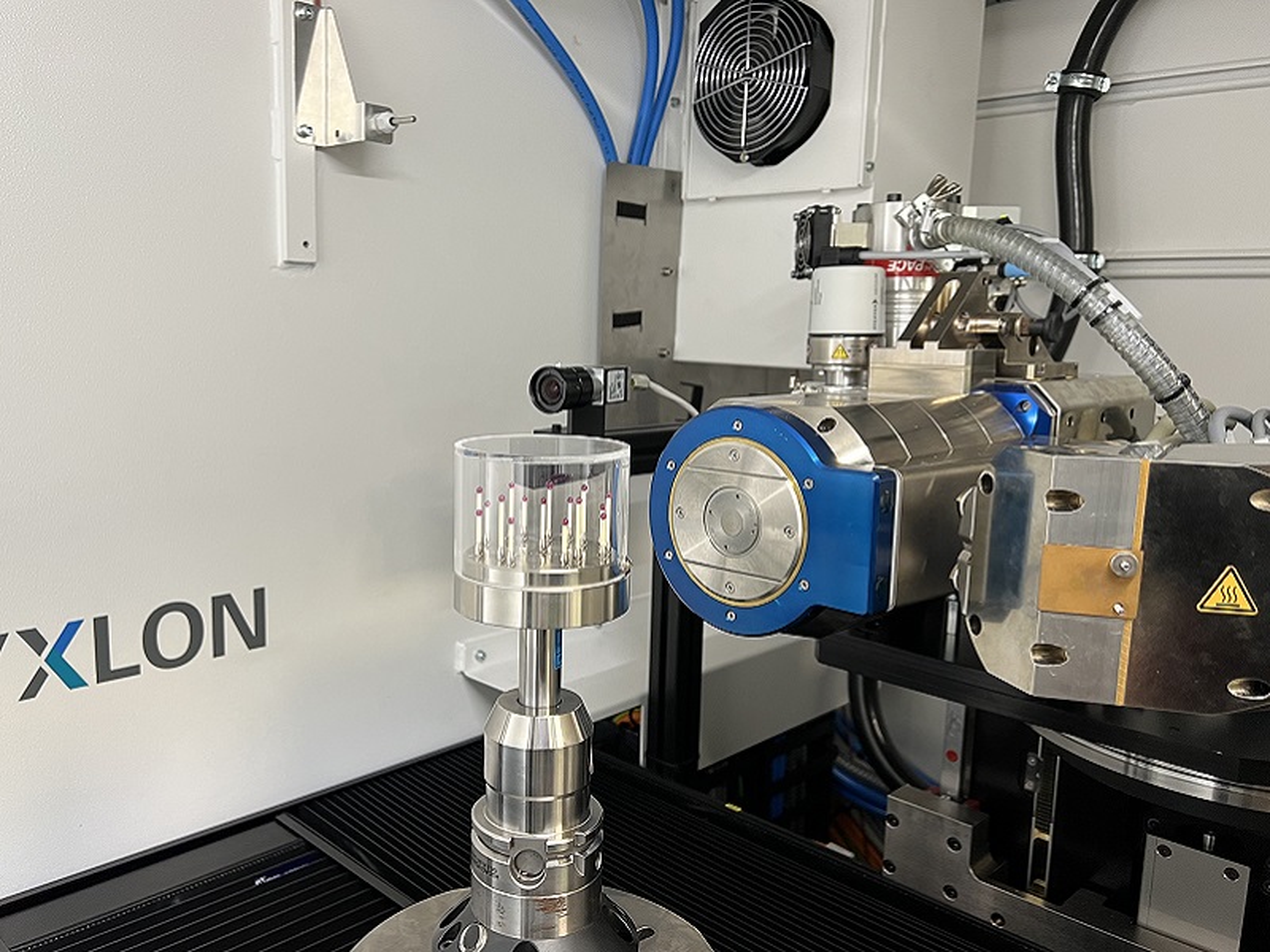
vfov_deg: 53.1
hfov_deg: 67.3
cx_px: 635
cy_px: 476
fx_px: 954
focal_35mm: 26
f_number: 1.5
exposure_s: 1/50
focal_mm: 5.7
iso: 80
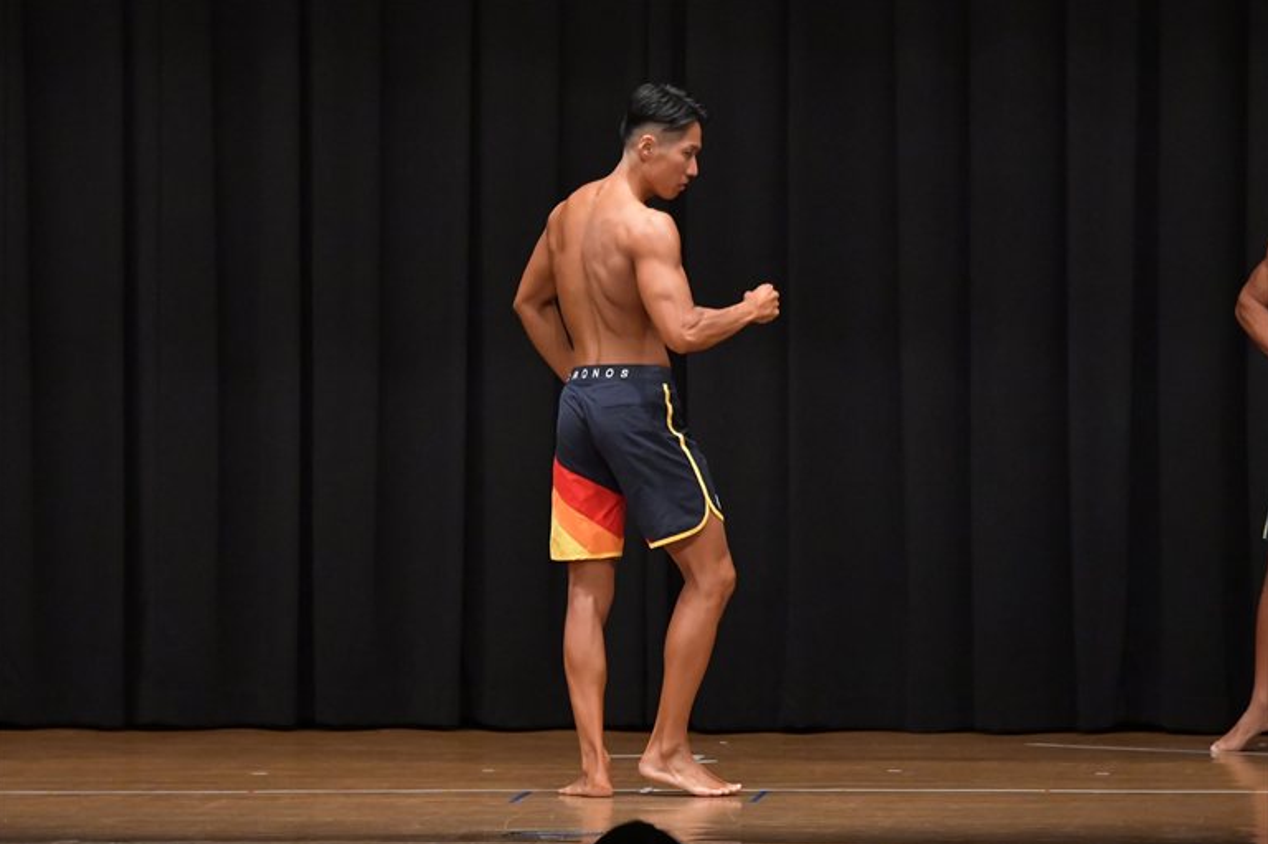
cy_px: 423
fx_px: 7990
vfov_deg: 6.0
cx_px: 633
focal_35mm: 227
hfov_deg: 9.1
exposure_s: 1/400
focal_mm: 150
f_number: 5.6
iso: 6400
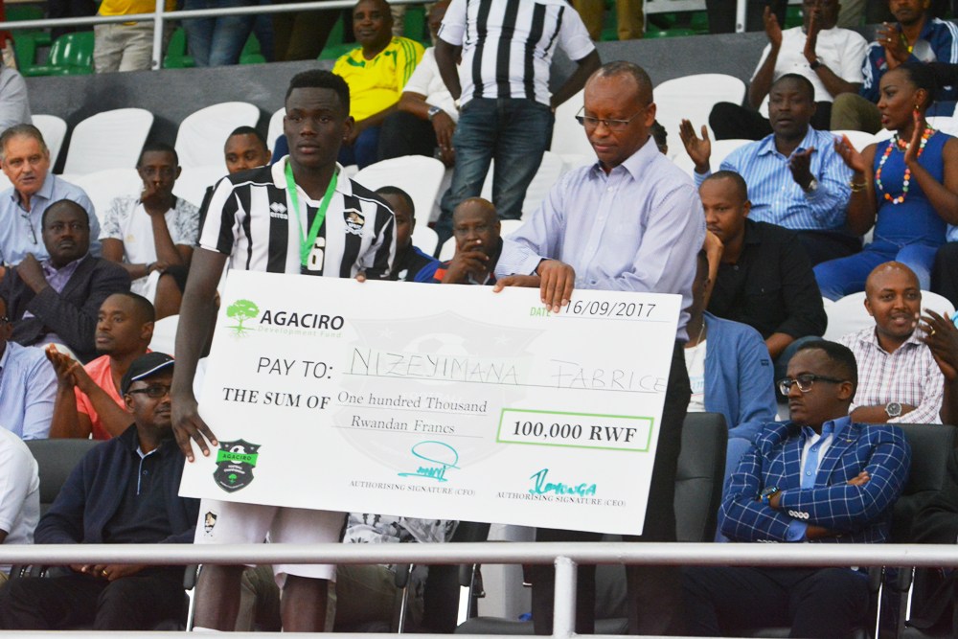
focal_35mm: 142
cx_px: 479
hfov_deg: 14.4
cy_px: 320
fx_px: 3792
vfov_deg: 9.6
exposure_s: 1/125
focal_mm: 95
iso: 1600
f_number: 5
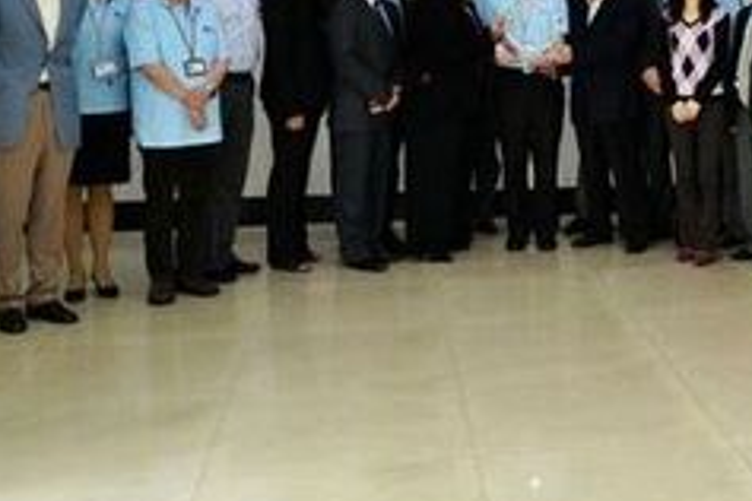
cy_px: 63
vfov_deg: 23.2
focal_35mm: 57
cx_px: 679
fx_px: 1191
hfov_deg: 33.2
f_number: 5.6
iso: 1600
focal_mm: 18
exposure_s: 1/60
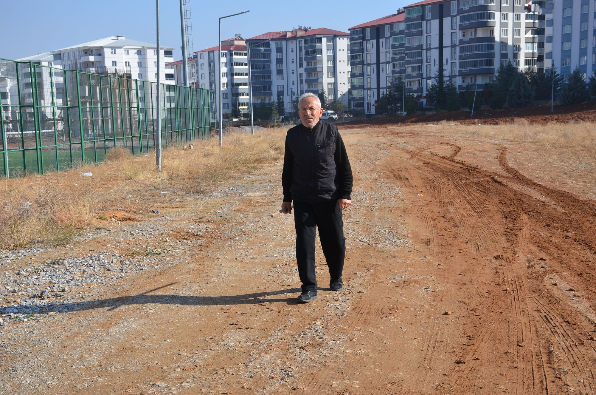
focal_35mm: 52
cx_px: 298
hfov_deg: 37.9
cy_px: 198
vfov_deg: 25.6
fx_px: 867
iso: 100
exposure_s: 1/250
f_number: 8
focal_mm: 35
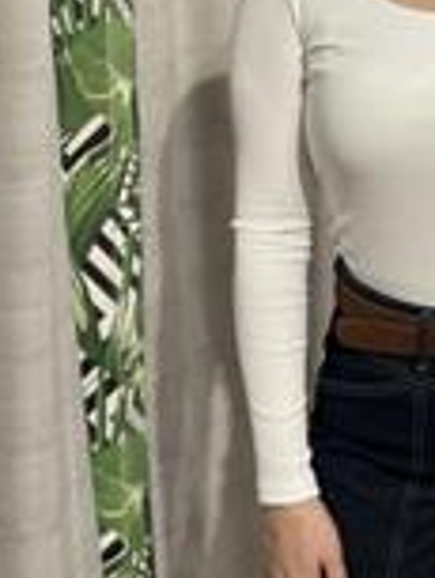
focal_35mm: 79
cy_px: -23
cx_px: 492
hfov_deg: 17.9
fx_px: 1322
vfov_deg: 23.5
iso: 40
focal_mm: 5.7
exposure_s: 1/100
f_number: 1.5
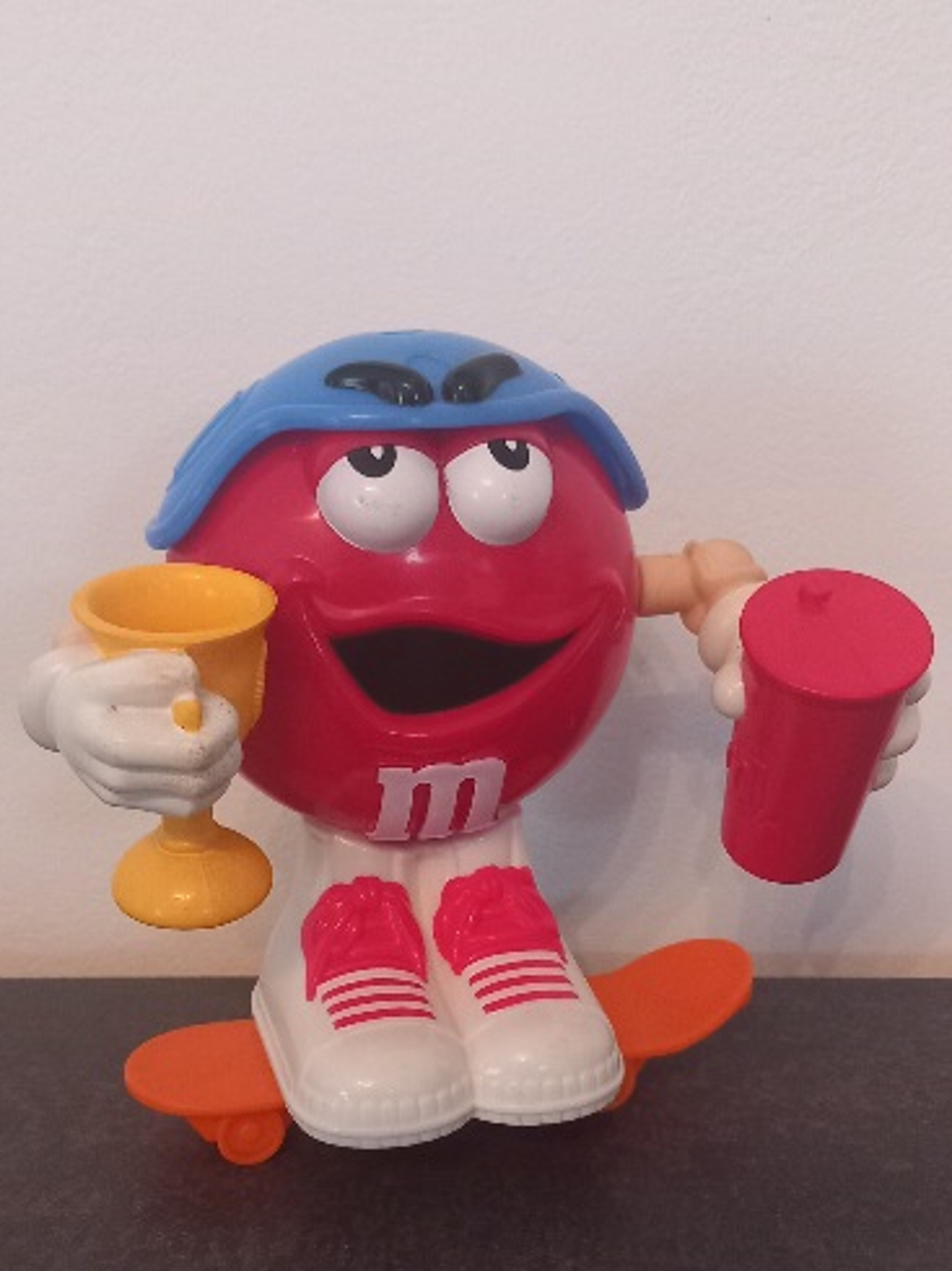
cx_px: 460
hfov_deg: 42.9
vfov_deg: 55.3
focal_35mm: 33
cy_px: 694
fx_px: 1211
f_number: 1.8
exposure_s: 1/20
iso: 400
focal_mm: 4
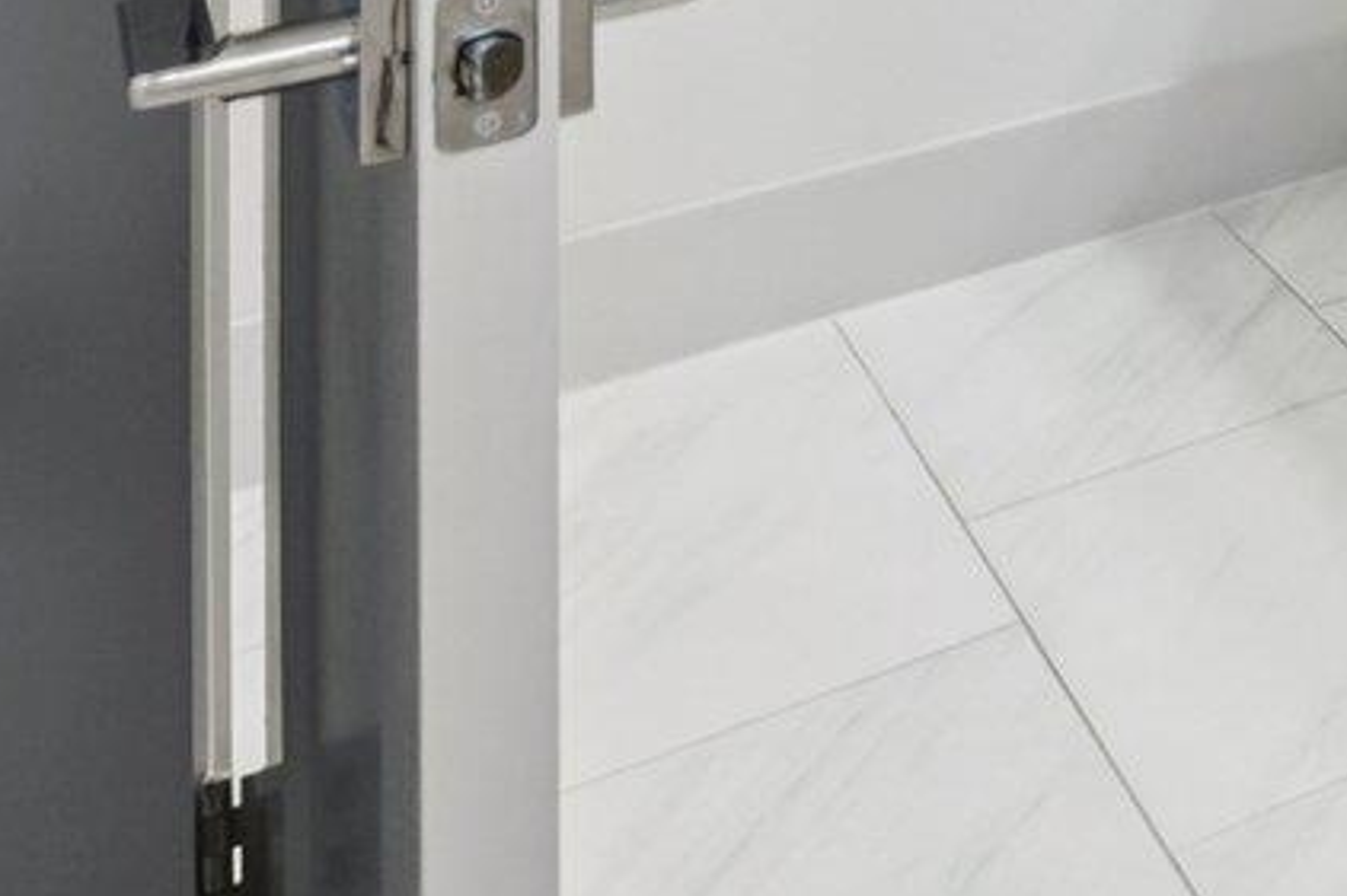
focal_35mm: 68
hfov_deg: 15.5
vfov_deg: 15.3
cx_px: 3186
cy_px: -996
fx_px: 2543
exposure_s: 1/60
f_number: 8
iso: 800
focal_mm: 14
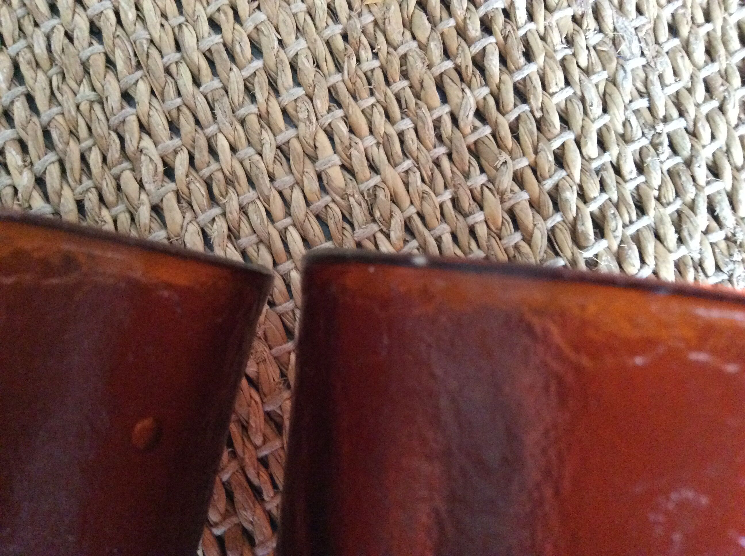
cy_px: 278
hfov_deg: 56.9
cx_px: 372
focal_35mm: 32
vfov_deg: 44.1
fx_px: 688
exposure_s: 1/17
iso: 500
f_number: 2.4
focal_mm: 3.3
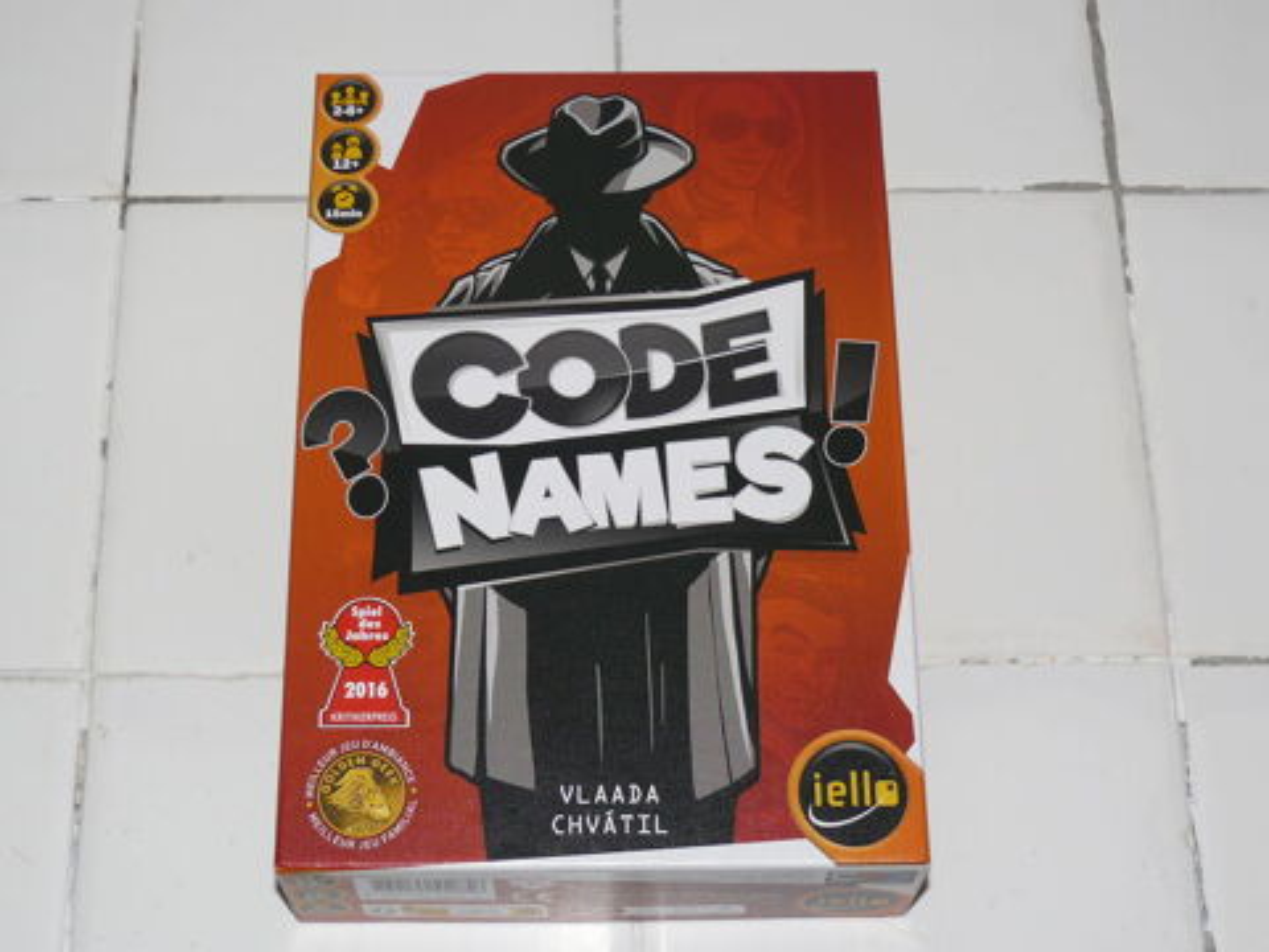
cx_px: 634
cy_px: 476
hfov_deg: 30.3
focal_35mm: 64
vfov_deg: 22.9
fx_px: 2346
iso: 100
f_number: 3.2
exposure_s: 1/30
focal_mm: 11.1
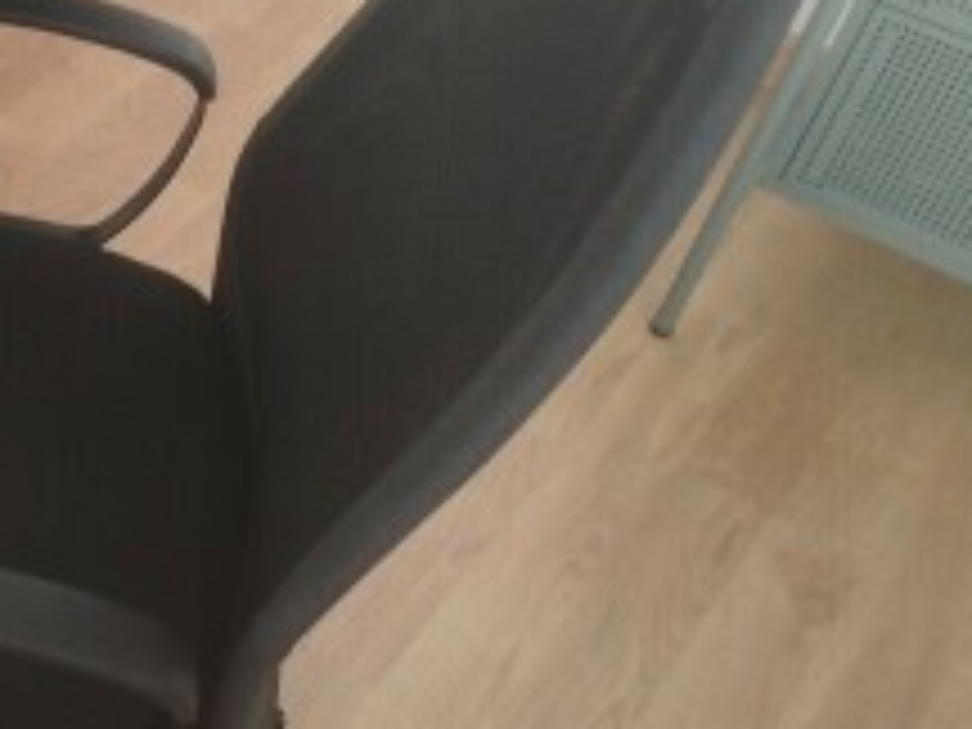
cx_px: -322
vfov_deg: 21.3
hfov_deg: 24.6
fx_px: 1909
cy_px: 144
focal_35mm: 68
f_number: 1.7
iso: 80
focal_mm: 5.31
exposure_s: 1/33
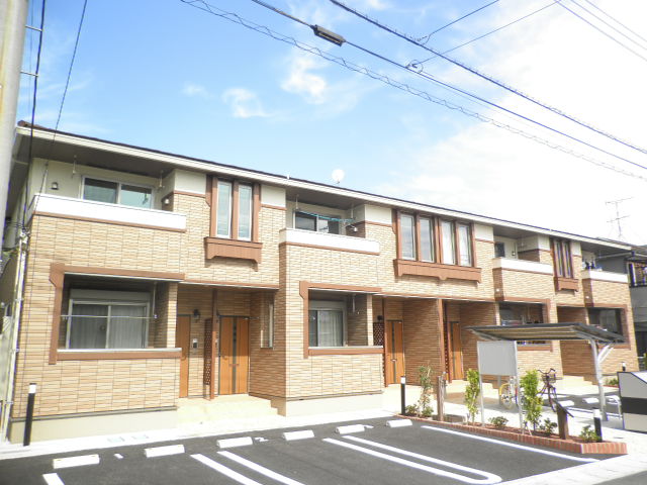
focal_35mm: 27
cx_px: 324
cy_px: 242
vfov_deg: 51.4
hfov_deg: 65.3
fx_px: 505
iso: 64
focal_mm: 4.9
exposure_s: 1/320
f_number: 3.2
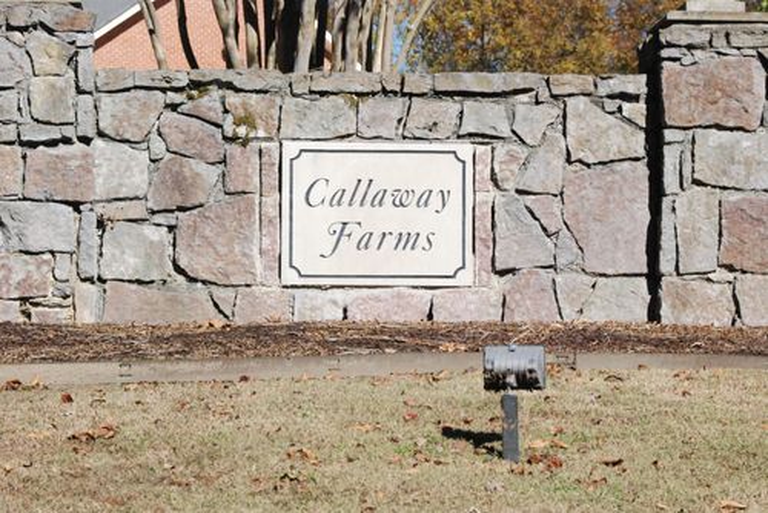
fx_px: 2561
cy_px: 256
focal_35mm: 120
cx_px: 384
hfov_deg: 17.1
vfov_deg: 11.4
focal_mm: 80
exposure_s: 1/2000
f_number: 11
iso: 1600
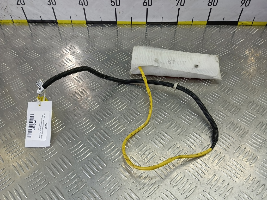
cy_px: 100
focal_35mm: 23
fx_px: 177
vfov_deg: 58.9
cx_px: 134
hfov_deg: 73.9
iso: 84
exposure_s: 1/50
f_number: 1.6
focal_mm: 4.11
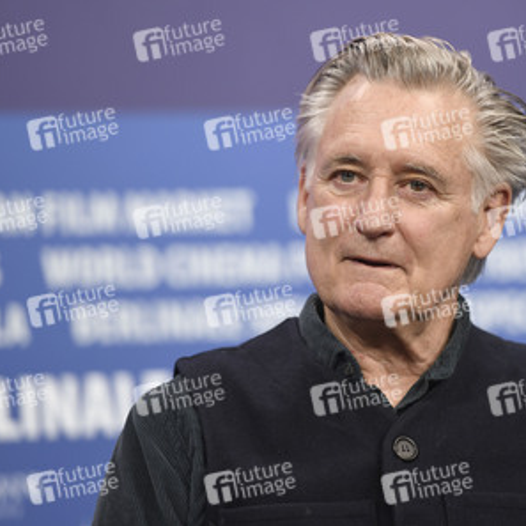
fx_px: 4212
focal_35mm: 245
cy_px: 262
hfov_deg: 7.1
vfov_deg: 7.1
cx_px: 380
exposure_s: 1/250
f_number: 3.5
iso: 1000
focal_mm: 190
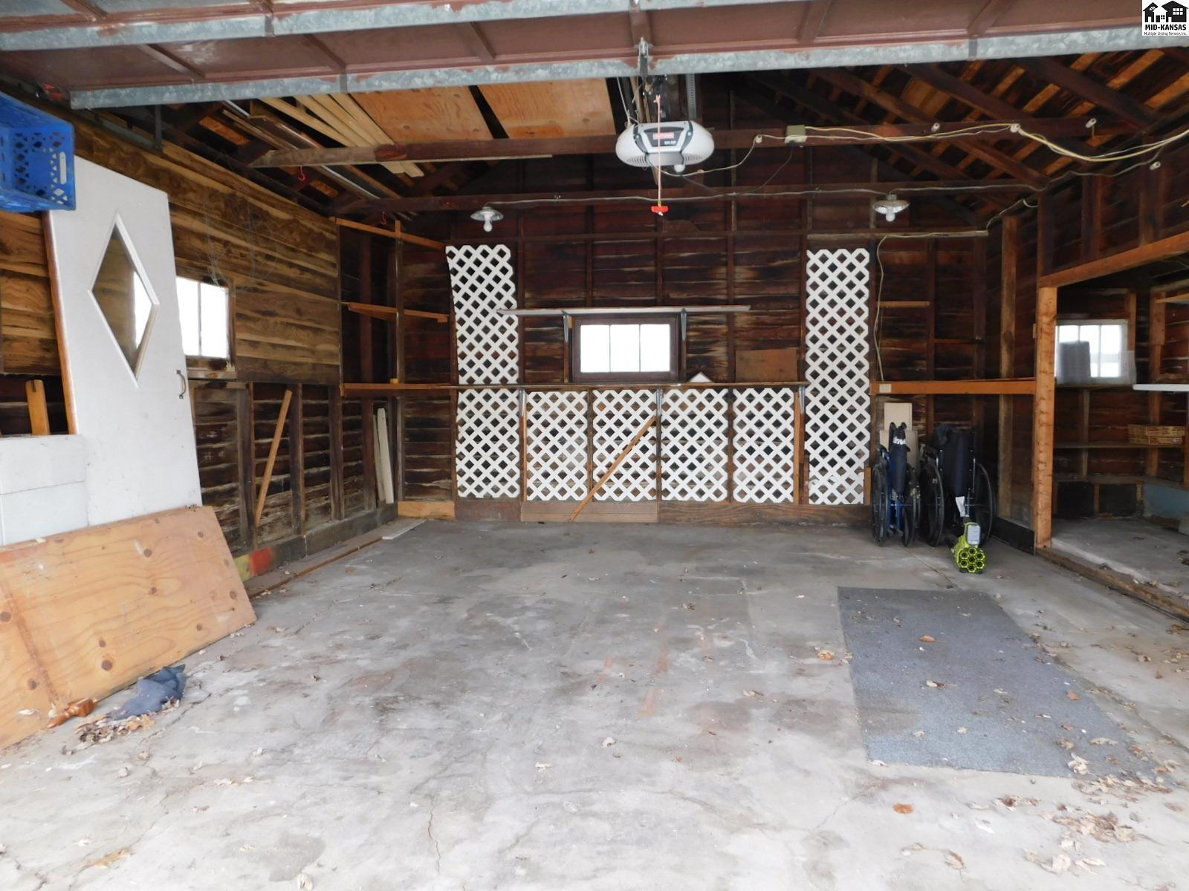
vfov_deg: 58.9
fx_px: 790
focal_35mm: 23
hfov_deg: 73.9
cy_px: 446
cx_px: 594
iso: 125
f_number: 3
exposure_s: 1/40
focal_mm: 4
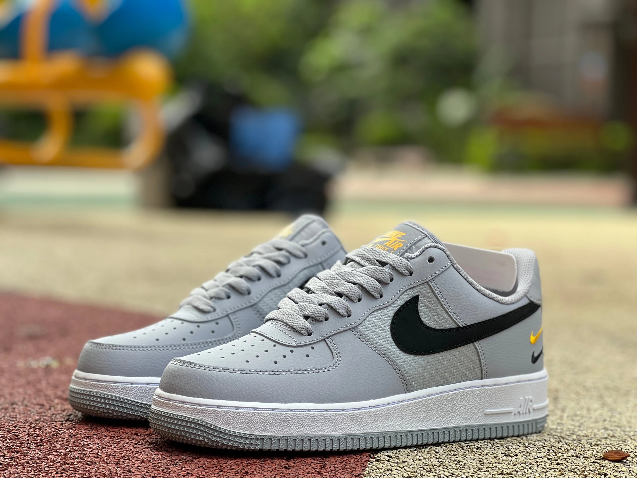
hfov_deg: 25.3
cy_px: 239
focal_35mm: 77
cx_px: 318
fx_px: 1417
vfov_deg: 19.1
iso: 40
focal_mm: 9
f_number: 2.8
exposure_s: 1/121
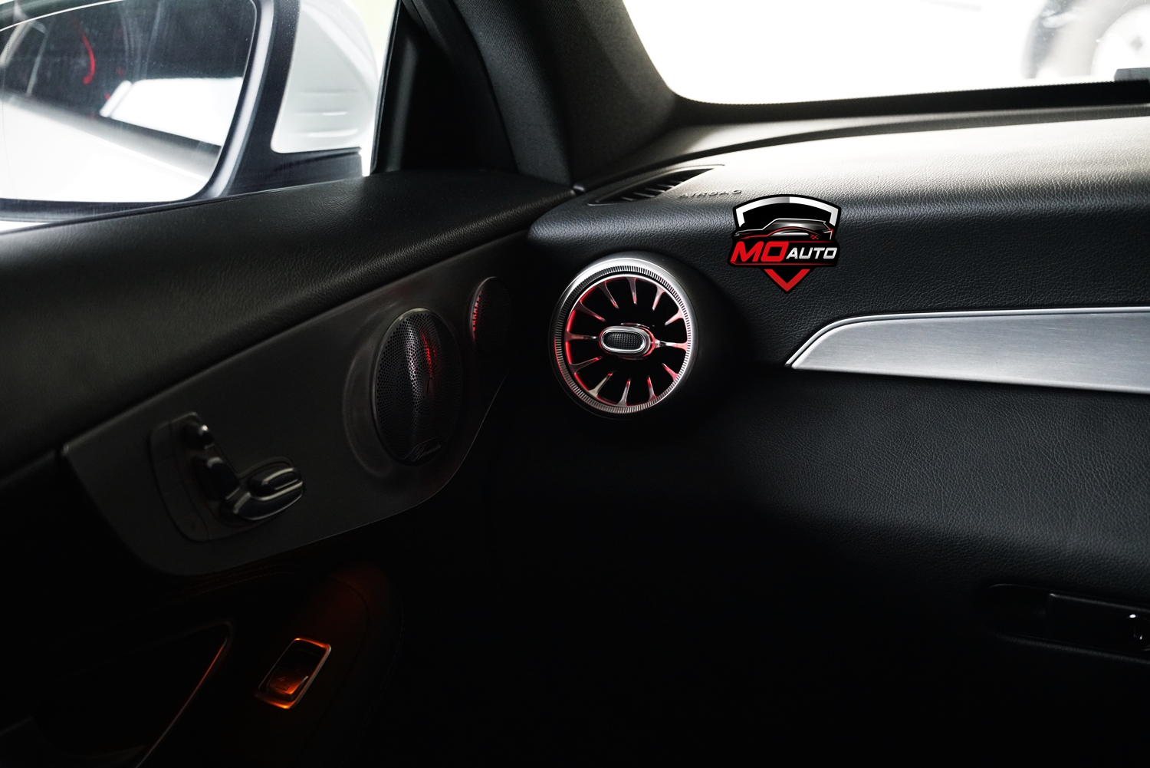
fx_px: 2237
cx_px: 575
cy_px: 384
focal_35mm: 70
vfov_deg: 19.5
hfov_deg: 28.8
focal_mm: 70
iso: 6400
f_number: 4
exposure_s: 1/125
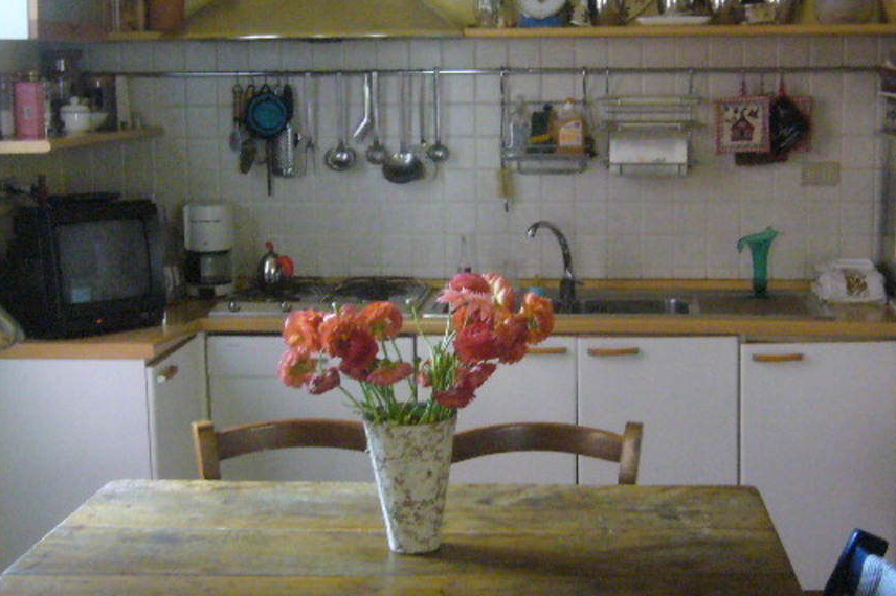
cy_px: 260
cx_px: 491
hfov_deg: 32.9
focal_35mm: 61
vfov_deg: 22.2
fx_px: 1518
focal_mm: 6
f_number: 2.9
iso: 400
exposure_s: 1/13
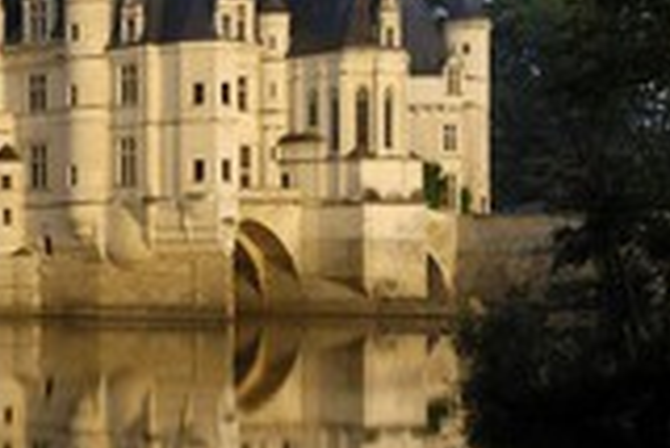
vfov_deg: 13.9
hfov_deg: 19.3
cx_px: -180
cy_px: 310
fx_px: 1831
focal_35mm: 98
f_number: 6
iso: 100
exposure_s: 1/125
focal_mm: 25
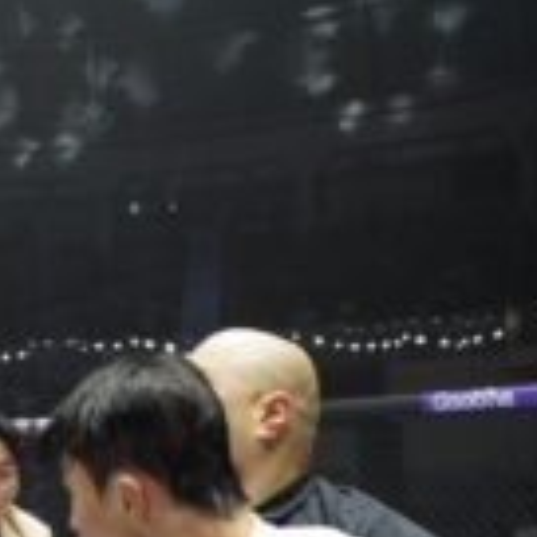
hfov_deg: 19.8
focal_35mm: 85
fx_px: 1496
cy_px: 507
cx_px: 24
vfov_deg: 19.9
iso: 640
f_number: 3.2
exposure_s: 1/1000
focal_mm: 34.1
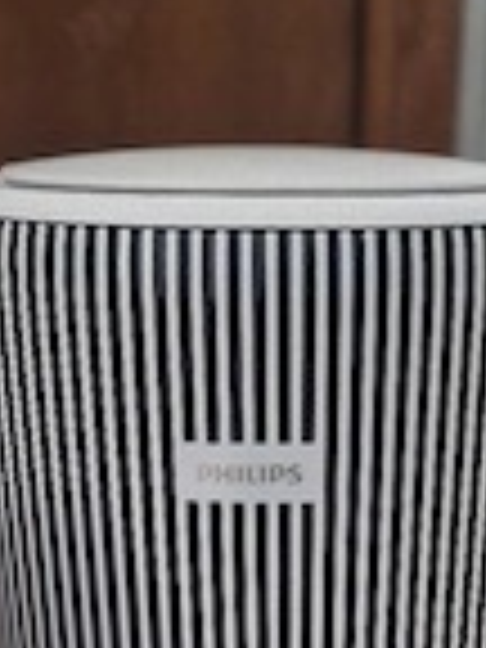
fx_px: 1198
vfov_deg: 27.8
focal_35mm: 64
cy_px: 698
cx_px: 297
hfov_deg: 22.9
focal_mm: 6.4
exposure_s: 1/17
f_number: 1.8
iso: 500
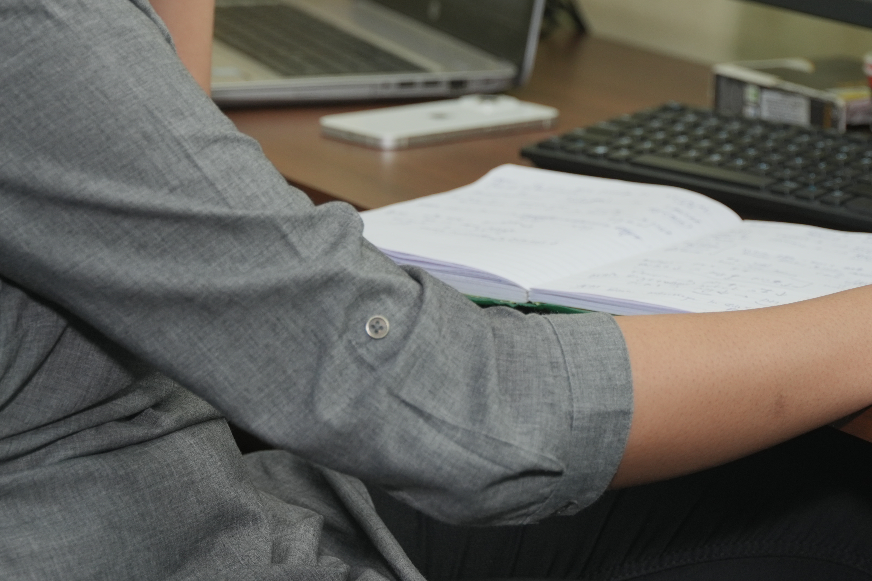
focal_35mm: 146
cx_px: 362
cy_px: -86
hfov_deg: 14.0
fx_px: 3543
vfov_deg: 9.3
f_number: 3.2
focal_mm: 49.1
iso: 320
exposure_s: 1/125
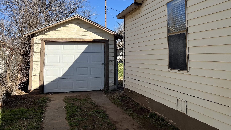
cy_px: 35
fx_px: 208
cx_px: 121
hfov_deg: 58.0
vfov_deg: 34.1
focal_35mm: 34
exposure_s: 1/3356
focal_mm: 5.7
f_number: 1.5
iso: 50
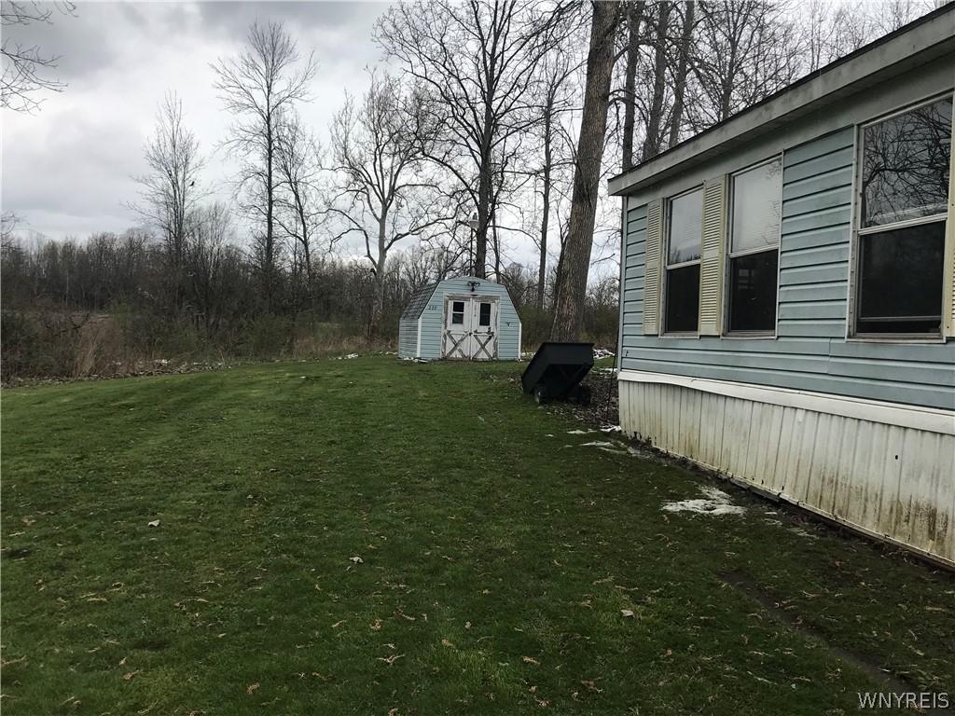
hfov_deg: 63.4
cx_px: 478
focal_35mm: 28
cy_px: 358
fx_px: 772
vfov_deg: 49.7
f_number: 1.8
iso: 20
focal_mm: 3.99
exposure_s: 1/1742
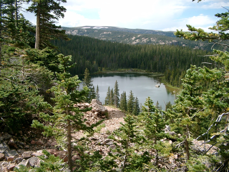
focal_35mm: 37
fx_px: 245
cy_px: 86
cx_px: 114
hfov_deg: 50.1
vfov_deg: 38.7
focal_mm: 7.6
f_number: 5
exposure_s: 1/500
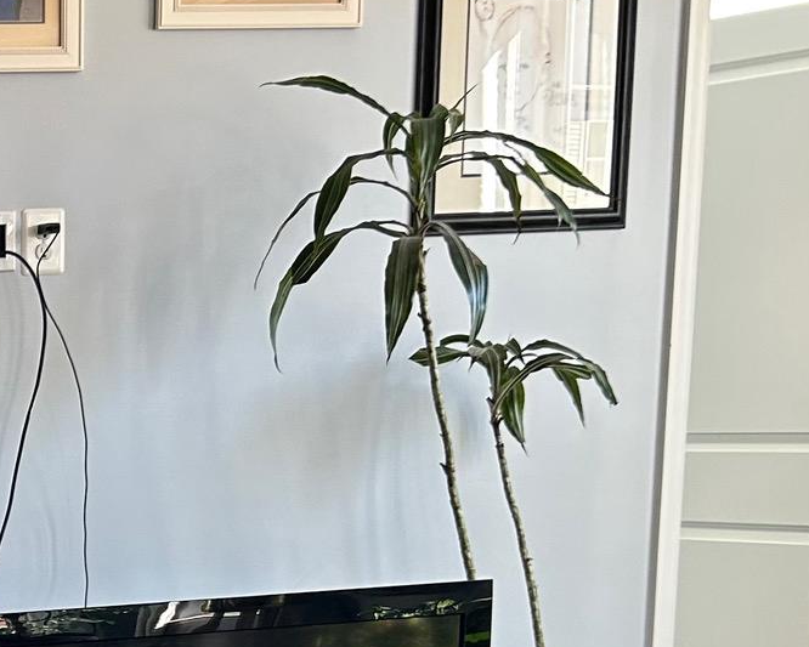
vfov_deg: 18.8
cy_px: 742
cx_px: -387
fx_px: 1868
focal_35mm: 78
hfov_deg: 20.9
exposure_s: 1/120
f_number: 1.5
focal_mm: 5.7
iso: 125
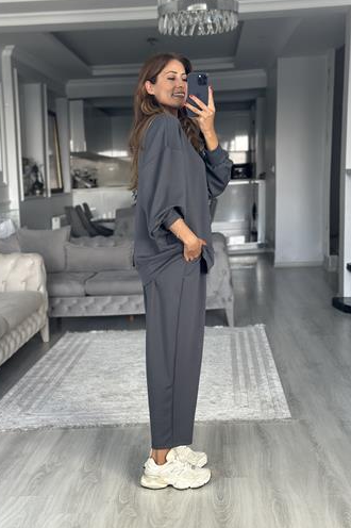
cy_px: 262
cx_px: 170
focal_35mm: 51
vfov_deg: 38.9
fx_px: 747
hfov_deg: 26.4
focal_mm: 6.86
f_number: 1.78
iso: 125
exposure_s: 1/70
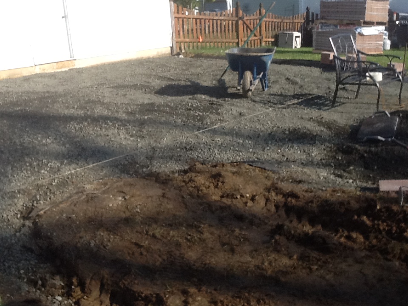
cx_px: 204
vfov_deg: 32.9
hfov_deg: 42.9
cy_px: 153
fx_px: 519
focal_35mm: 44
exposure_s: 1/863
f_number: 2.4
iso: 40
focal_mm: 2.03
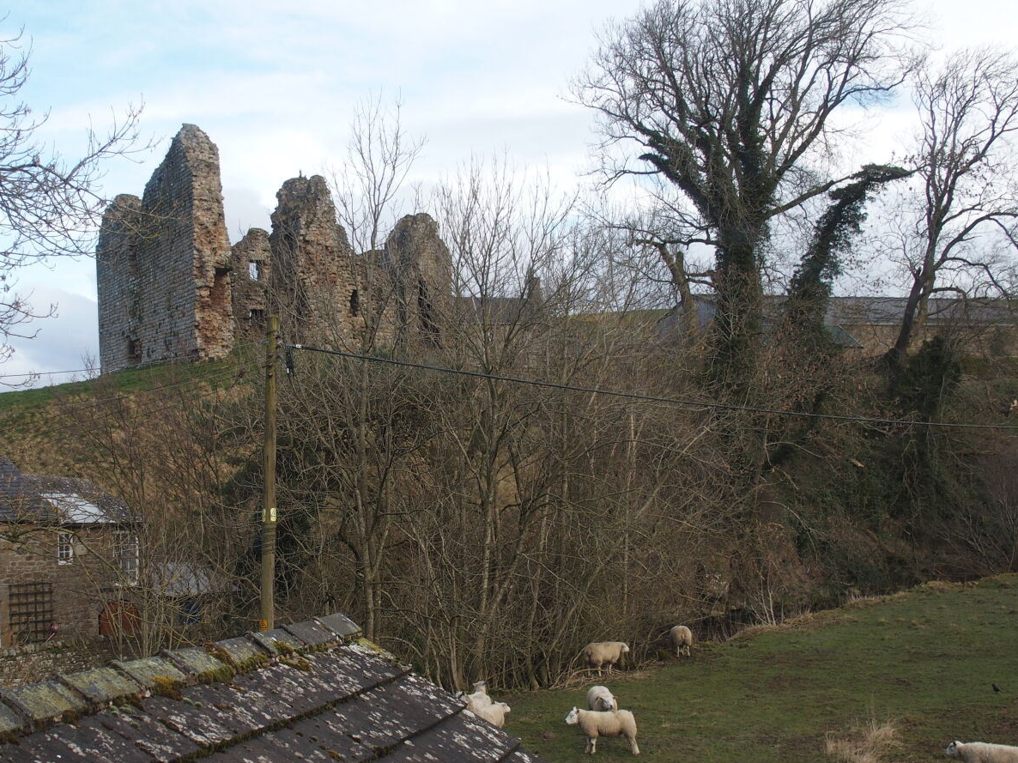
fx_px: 1500
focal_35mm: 51
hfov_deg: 37.3
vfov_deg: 28.5
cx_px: 402
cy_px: 462
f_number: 3.5
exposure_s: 1/320
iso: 100
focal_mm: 9
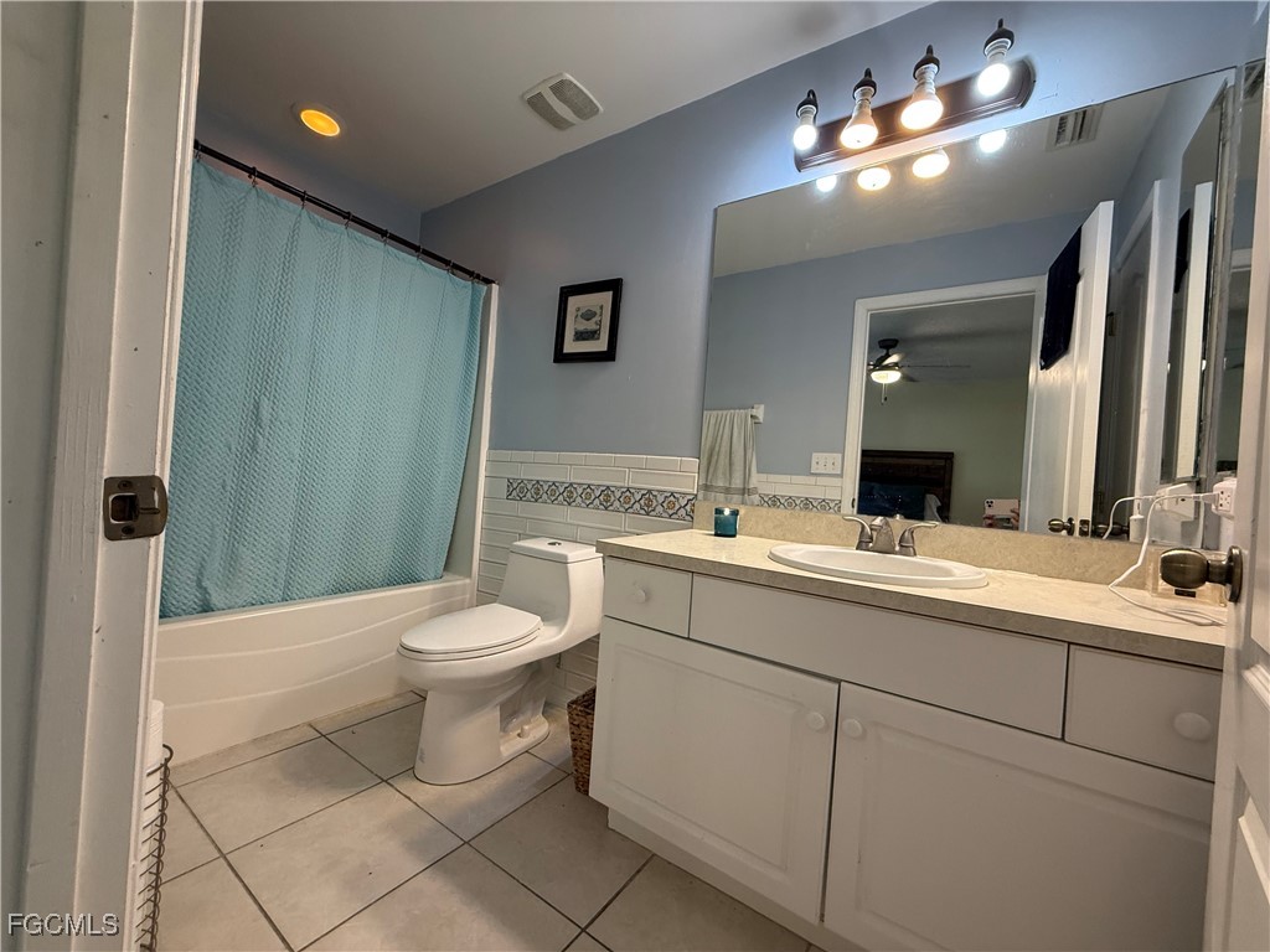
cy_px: 476
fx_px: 514
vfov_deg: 85.7
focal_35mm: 14
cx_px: 635
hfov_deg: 102.1
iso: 250
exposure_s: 1/120
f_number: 2.2
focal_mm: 2.22
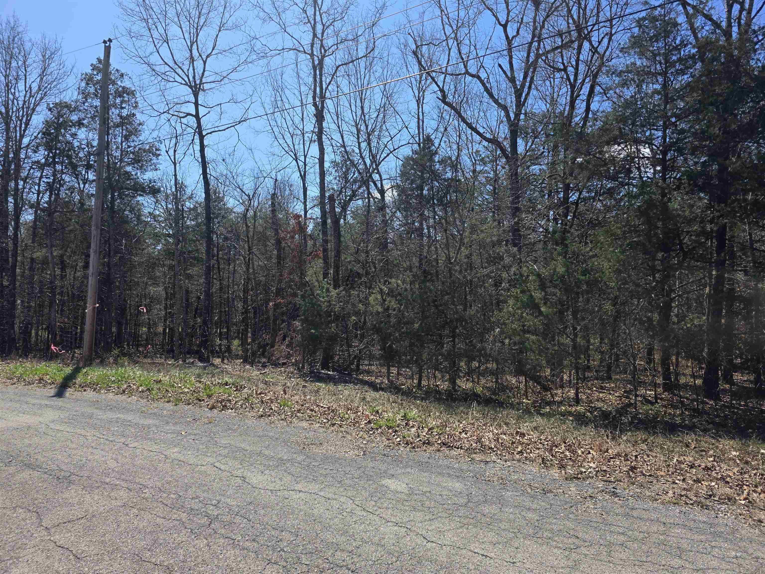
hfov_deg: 73.9
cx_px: 382
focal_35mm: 23
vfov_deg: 58.9
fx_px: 508
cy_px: 287
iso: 80
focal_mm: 6.3
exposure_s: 1/3589
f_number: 1.7
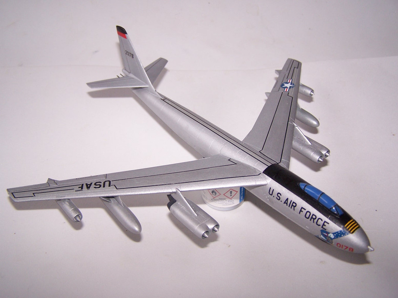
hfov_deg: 49.0
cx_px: 199
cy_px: 149
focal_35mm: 38
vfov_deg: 37.7
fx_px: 437
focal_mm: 6.3
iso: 80
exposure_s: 1/60
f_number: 2.8
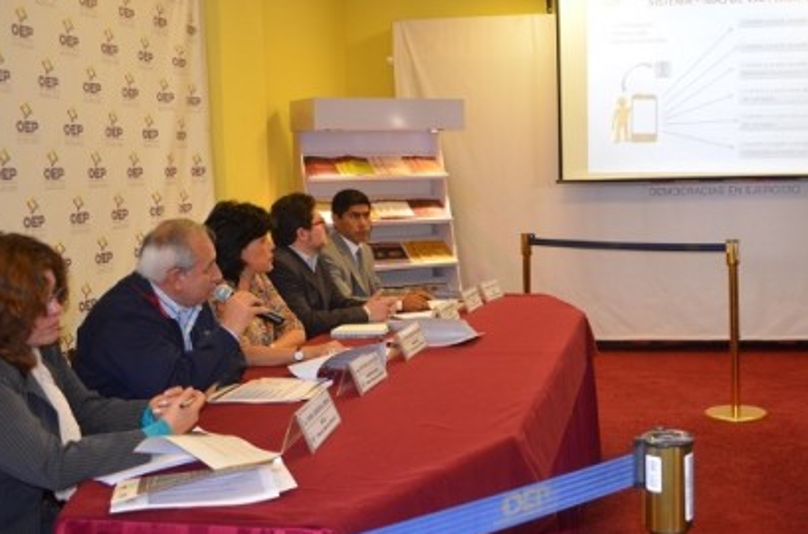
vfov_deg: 32.4
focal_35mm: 41
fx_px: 918
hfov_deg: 46.9
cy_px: 237
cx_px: 520
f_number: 3.5
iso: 560
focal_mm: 18
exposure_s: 1/60
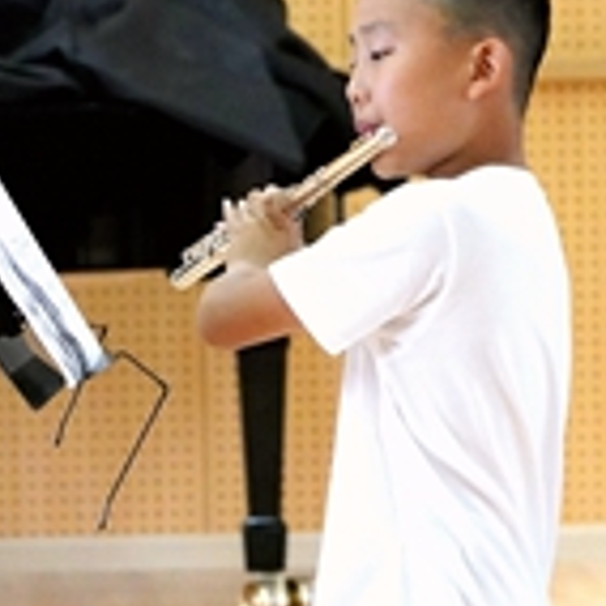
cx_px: 230
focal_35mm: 287
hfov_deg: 6.1
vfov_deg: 6.1
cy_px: 491
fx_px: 5684
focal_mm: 80
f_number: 4
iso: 10000
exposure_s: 1/1250
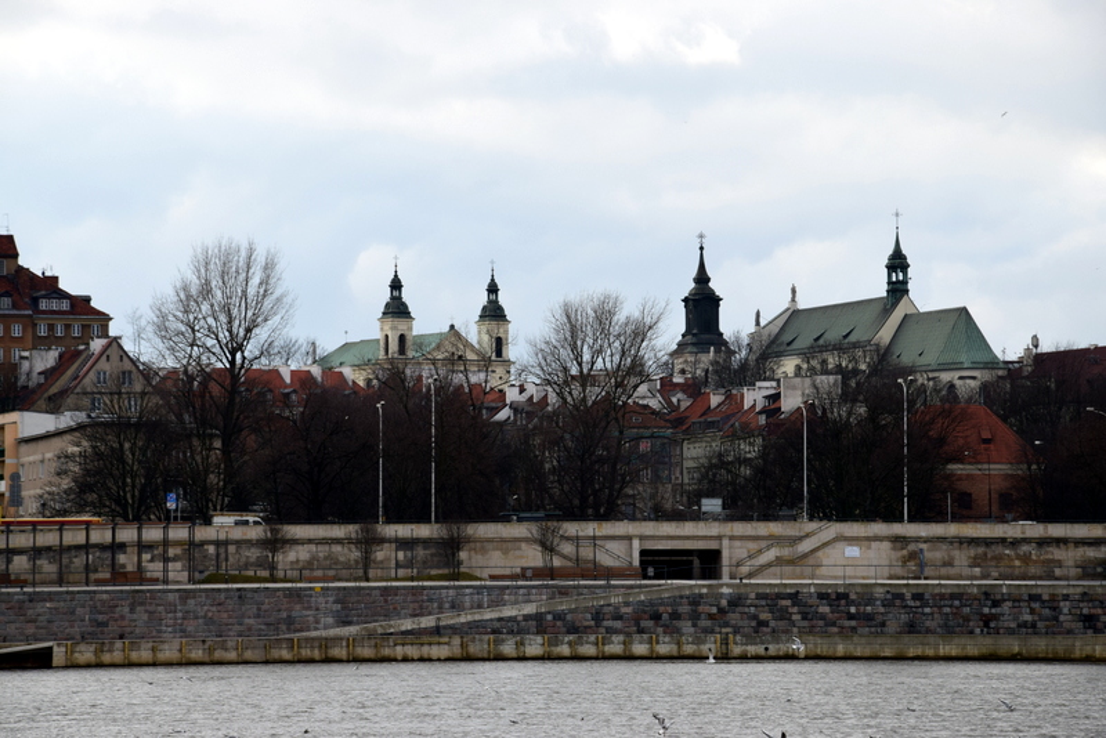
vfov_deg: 8.7
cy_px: 369
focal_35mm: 158
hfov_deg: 13.0
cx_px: 553
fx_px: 4840
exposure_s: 1/200
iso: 400
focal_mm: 105
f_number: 10
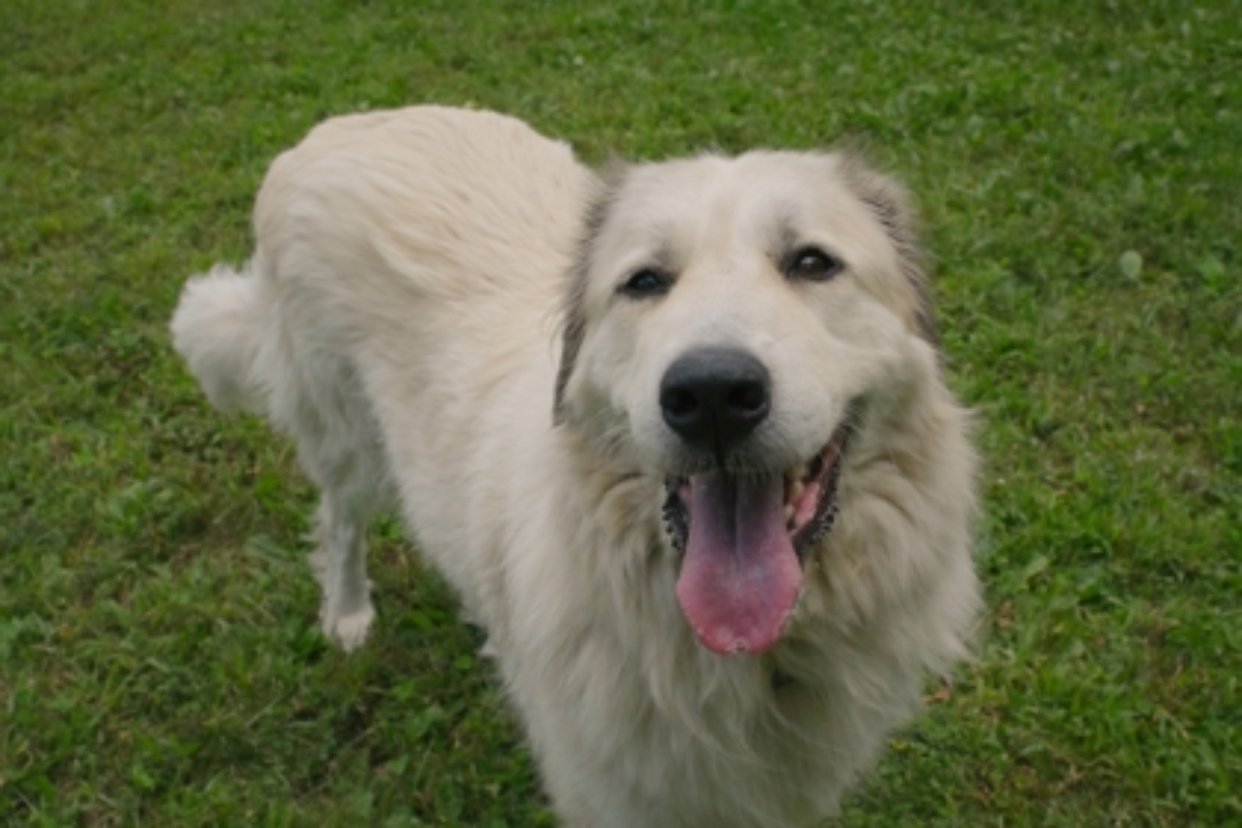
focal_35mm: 39
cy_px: 414
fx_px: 1345
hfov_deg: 49.6
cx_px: 621
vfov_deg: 34.2
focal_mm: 26
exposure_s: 1/500
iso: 400
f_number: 8
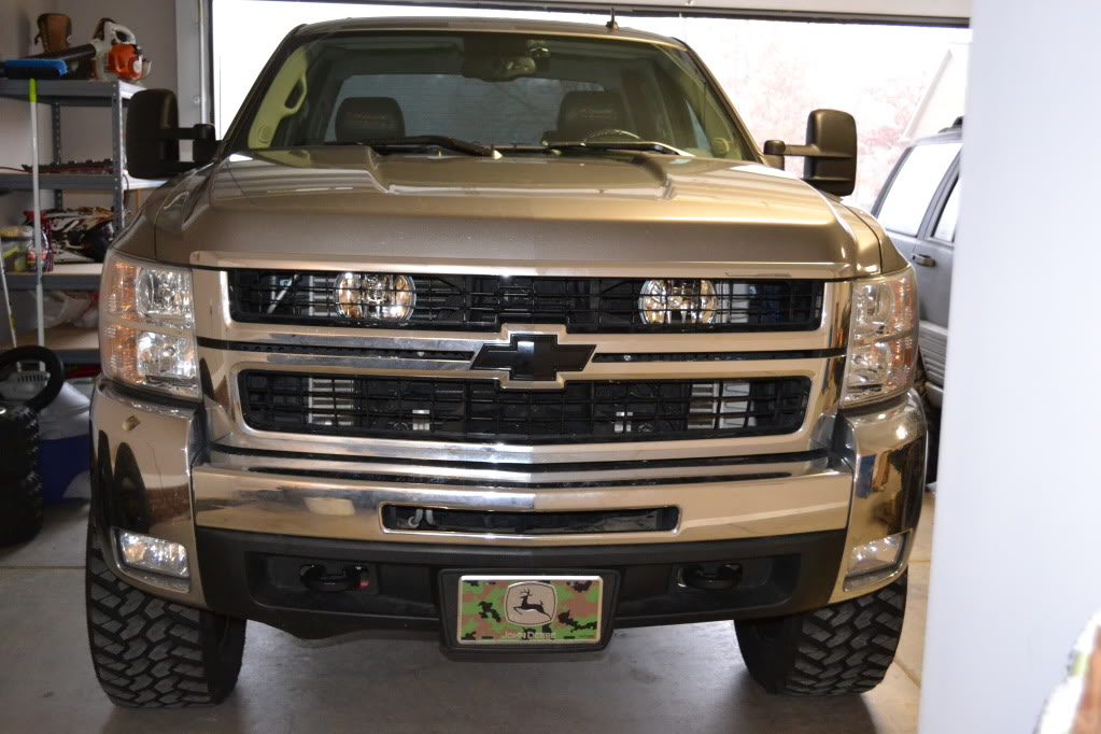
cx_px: 550
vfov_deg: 31.9
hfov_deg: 46.4
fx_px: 1284
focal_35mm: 42
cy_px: 367
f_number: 4.5
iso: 2200
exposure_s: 1/60
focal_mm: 28
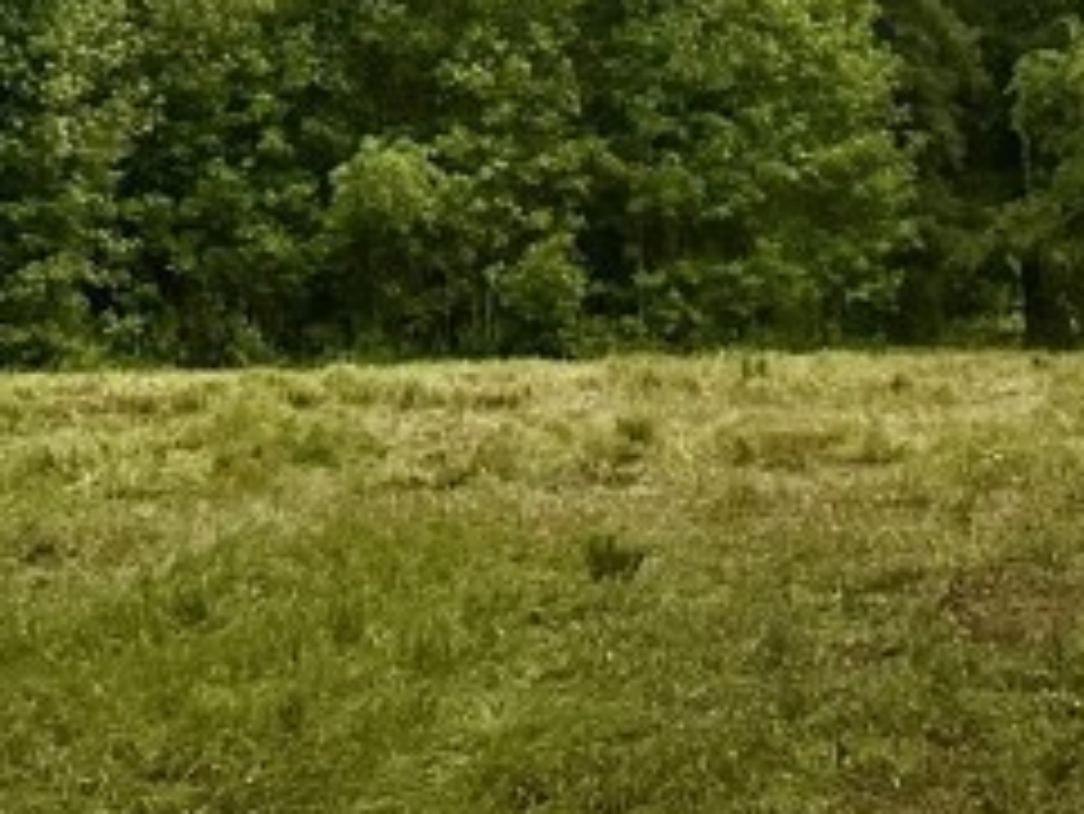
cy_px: -607
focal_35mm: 102
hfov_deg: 19.1
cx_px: 841
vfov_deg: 13.2
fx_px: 3196
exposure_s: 1/60
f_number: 1.78
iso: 500
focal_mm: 6.86
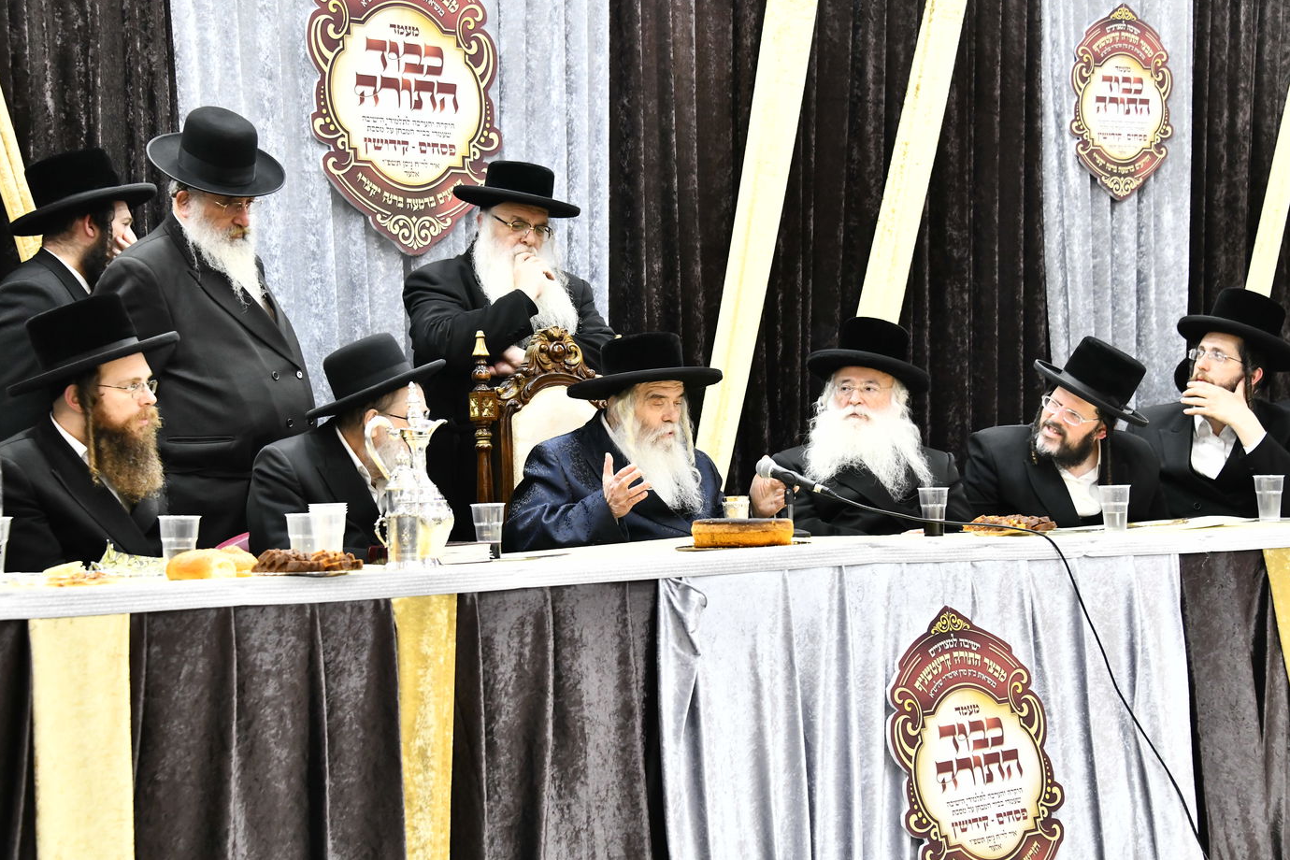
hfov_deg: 29.2
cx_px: 637
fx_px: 2472
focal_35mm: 69
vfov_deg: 19.7
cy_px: 430
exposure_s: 1/160
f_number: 5.6
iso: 2500
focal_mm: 68
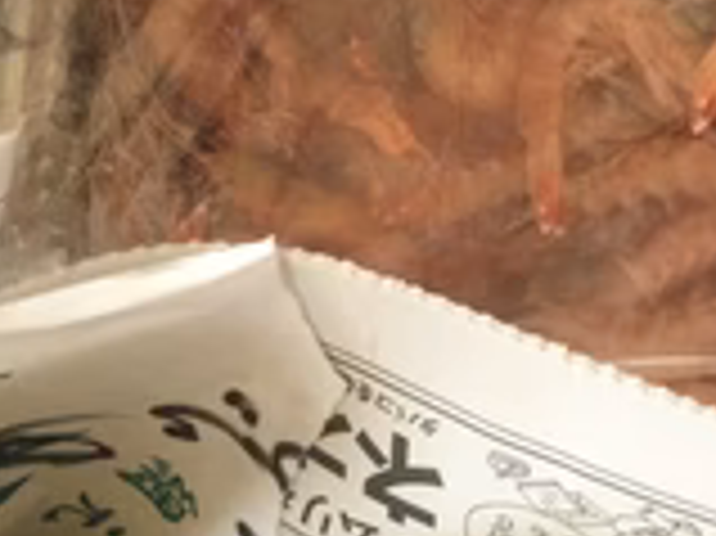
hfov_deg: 24.4
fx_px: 1612
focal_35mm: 78
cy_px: -90
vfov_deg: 18.0
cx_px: 630
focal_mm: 3.3
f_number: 2.4
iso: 200
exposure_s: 1/15
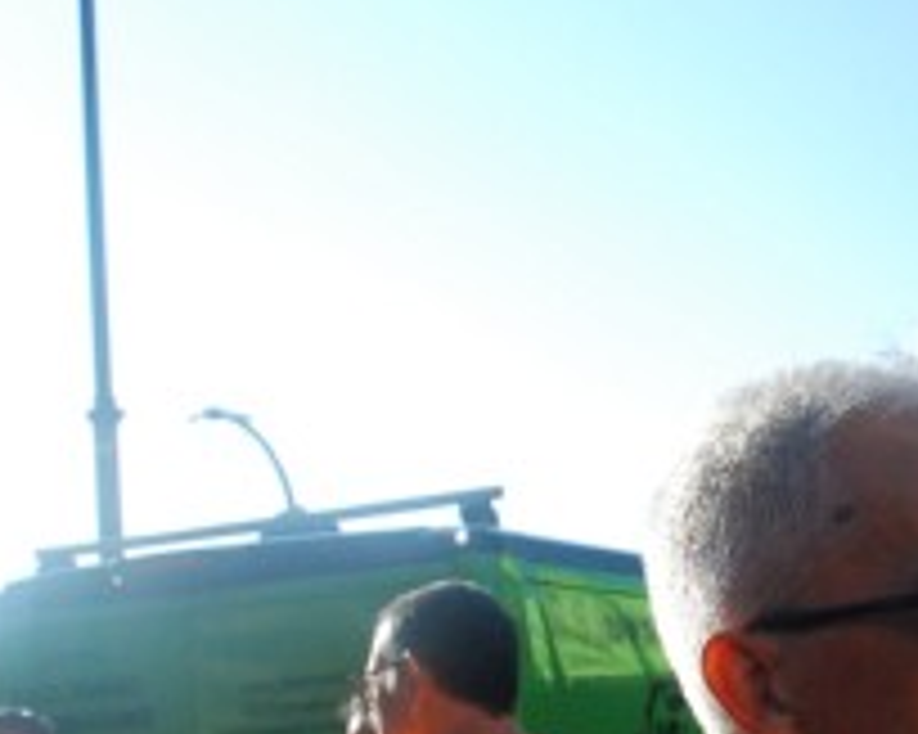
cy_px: 646
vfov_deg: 18.2
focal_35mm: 83
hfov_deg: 22.2
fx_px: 2254
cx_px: 904
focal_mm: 20
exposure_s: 1/1600
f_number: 6.3
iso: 1000
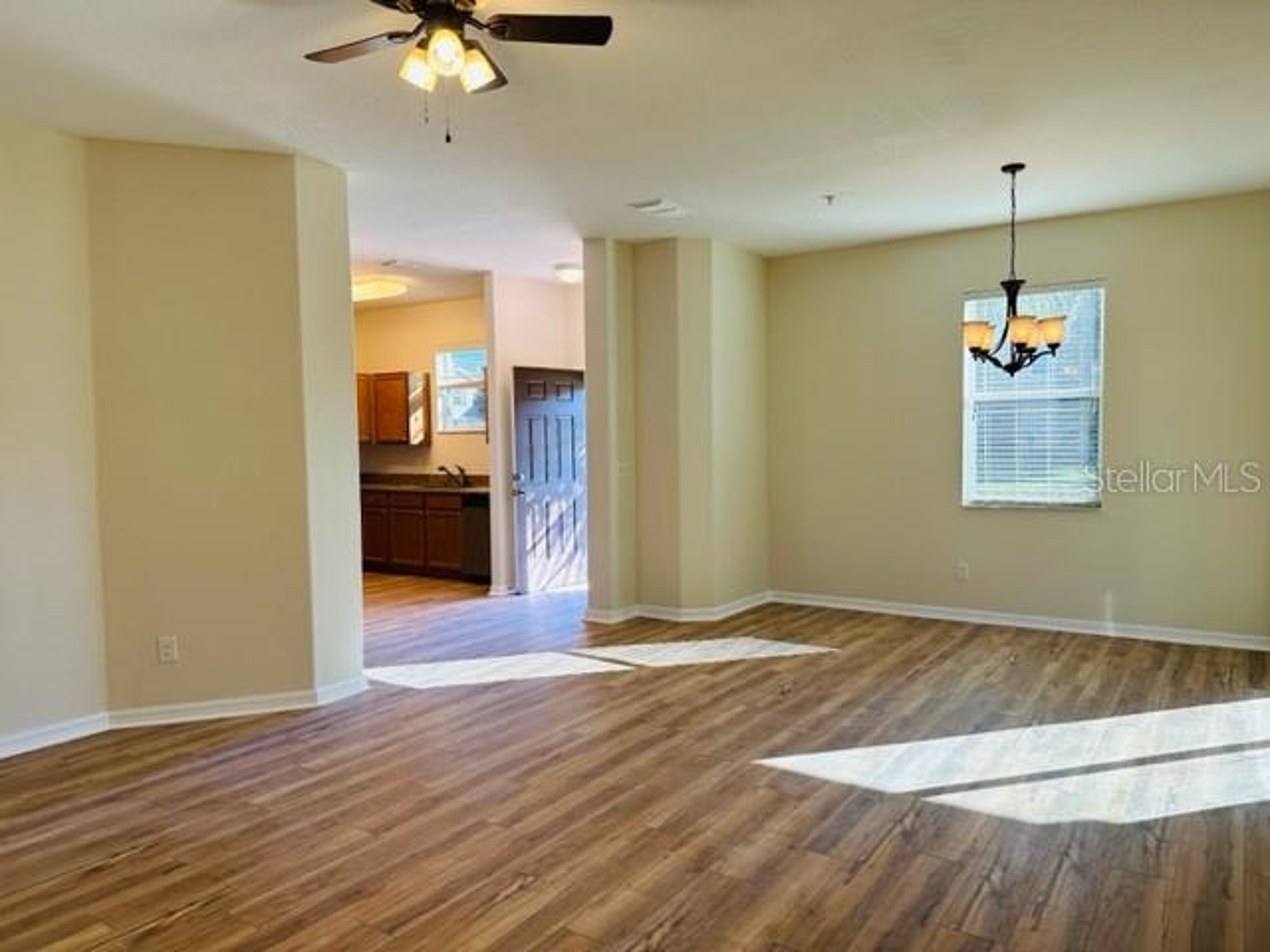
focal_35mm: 24
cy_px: 476
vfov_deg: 56.8
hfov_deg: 71.6
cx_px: 635
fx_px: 881
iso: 100
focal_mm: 6.86
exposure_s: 1/120
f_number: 1.78
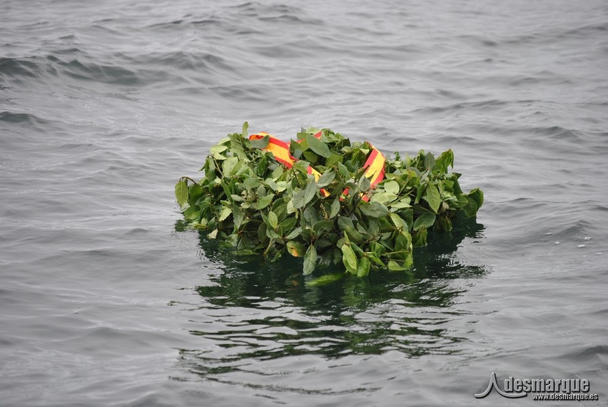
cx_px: 304
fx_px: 3095
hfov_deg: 11.2
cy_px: 204
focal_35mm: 183
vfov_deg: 7.5
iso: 200
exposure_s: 1/400
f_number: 5
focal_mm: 122
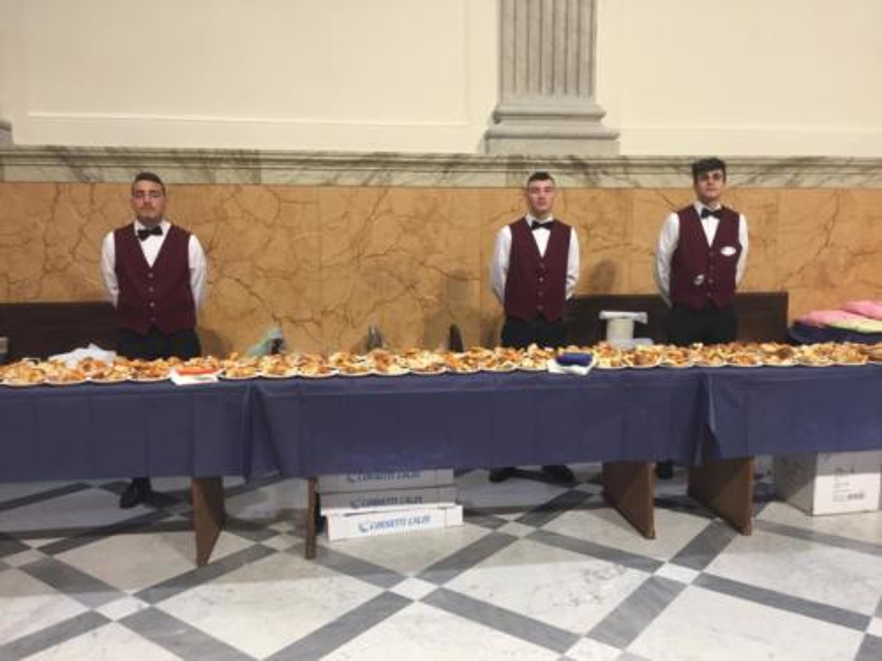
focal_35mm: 29
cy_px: 330
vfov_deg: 48.2
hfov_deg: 61.7
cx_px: 441
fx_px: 739
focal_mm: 4.15
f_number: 2.2
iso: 125
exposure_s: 1/33
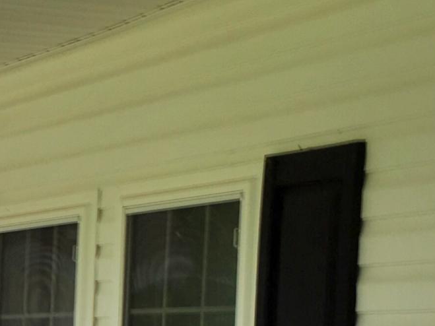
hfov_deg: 14.3
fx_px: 1658
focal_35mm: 132
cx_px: -151
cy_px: 457
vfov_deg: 10.9
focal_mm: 4.15
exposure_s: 1/2747
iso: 25
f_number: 2.2
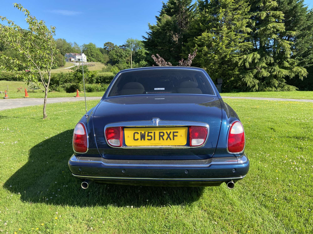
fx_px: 235
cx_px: 156
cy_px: 117
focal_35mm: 26
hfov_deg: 67.3
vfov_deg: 53.1
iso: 32
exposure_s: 1/927
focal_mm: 4.25
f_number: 1.8
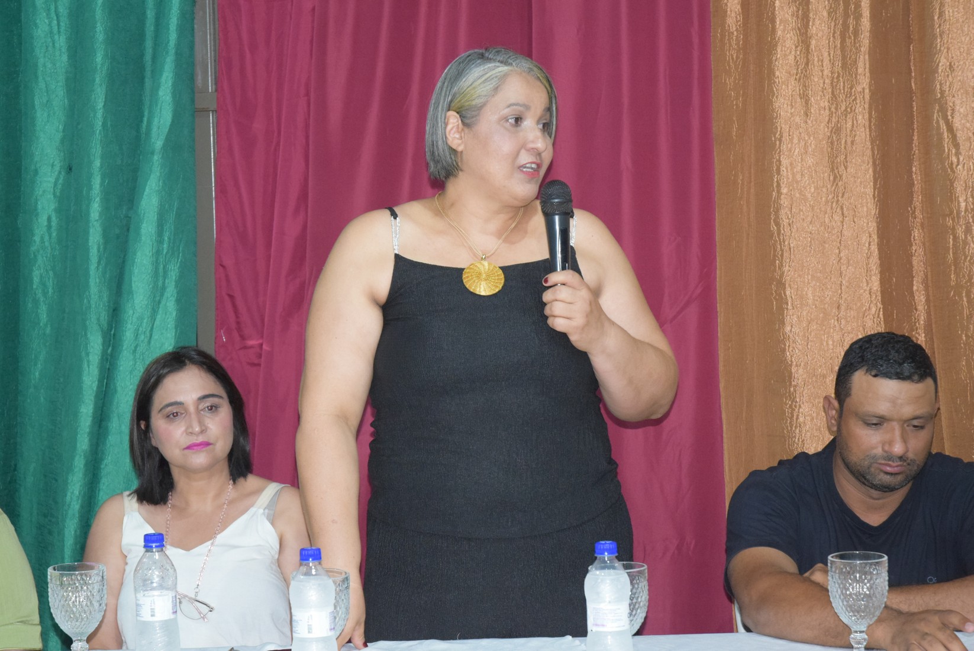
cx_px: 487
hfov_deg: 24.6
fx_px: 2234
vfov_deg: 16.6
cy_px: 326
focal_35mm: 82
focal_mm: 55
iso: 3200
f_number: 4.5
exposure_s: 1/60
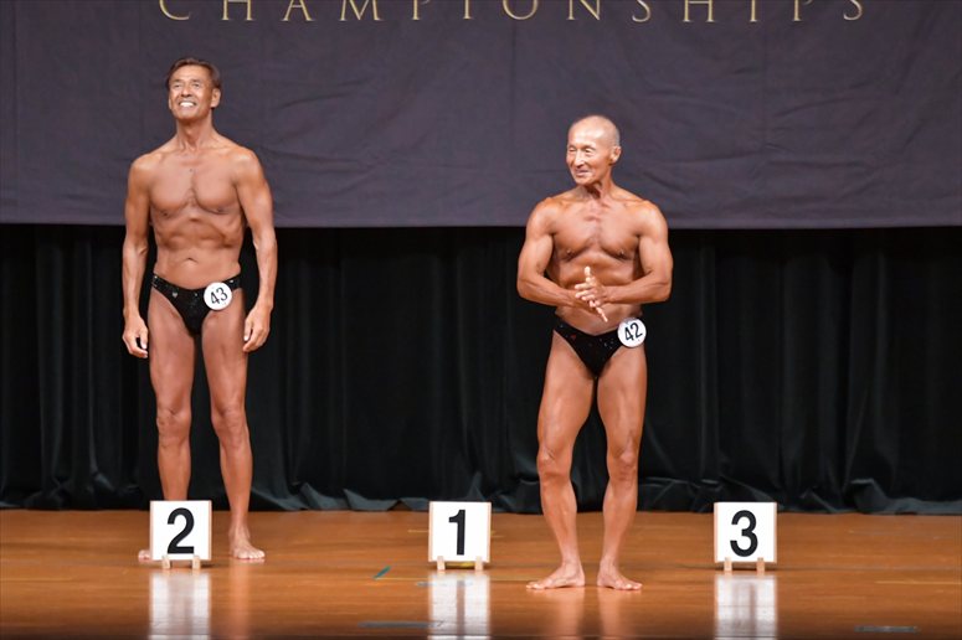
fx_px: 6811
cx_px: 481
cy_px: 320
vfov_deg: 5.4
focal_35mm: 255
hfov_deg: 8.1
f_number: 5.6
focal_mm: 170
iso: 6400
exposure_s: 1/400
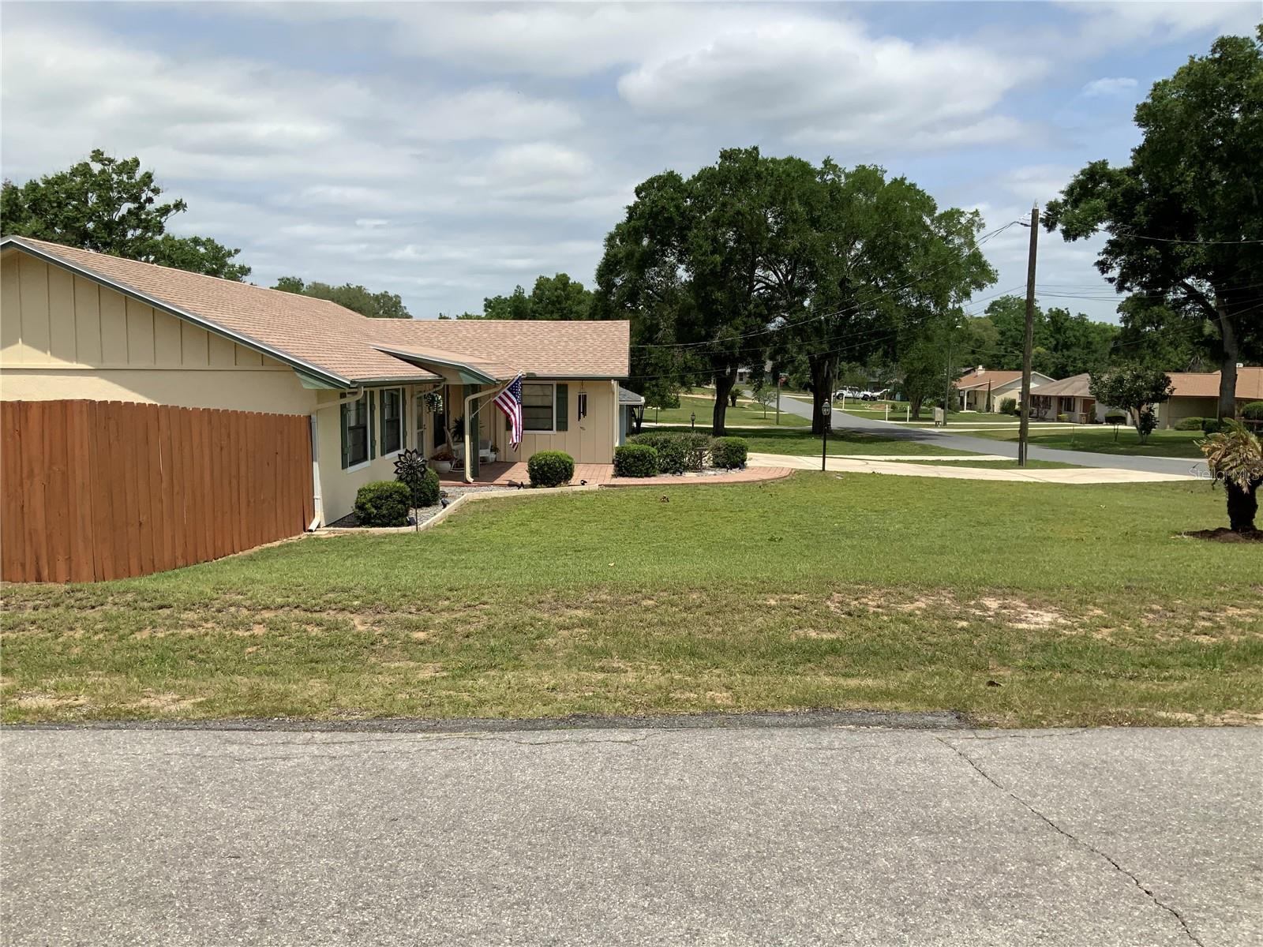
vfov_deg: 48.2
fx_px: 1058
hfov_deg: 61.7
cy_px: 474
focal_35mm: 29
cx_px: 632
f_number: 1.8
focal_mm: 3
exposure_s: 1/3322
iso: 20
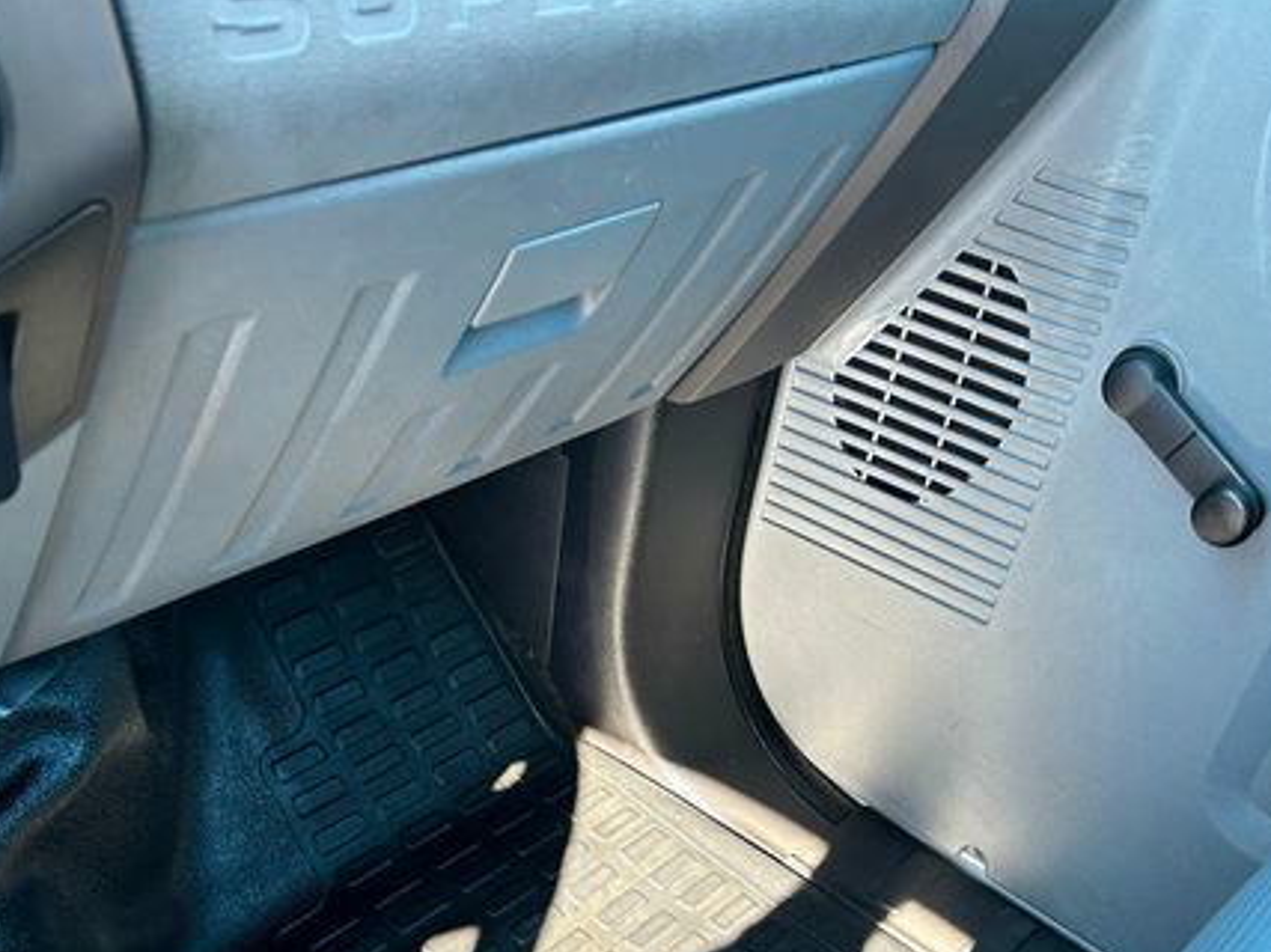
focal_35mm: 39
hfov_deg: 47.9
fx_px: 1432
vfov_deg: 36.0
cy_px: 702
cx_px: 601
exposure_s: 1/121
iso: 100
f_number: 1.5
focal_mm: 5.7
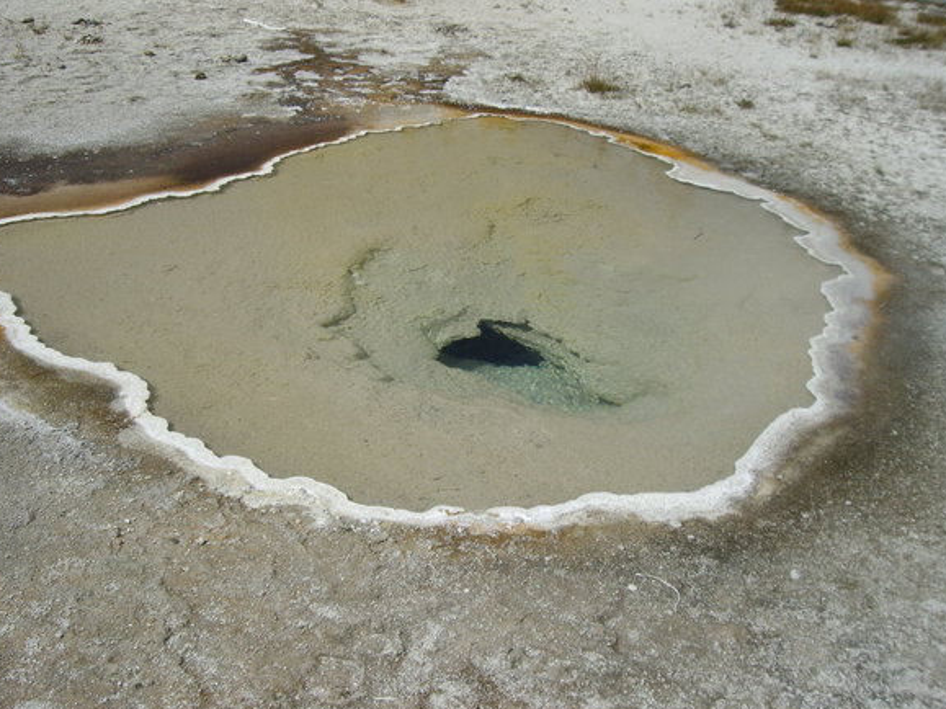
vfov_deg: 34.3
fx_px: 1148
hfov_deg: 44.8
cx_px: 472
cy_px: 340
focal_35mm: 42
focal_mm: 6.2
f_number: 4.3
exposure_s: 1/800
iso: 50
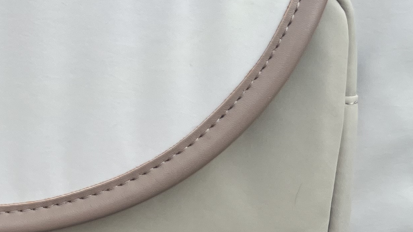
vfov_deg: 12.8
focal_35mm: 92
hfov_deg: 21.4
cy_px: -58
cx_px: -88
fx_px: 1007
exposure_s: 1/185
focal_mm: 5.1
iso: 40
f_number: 1.6
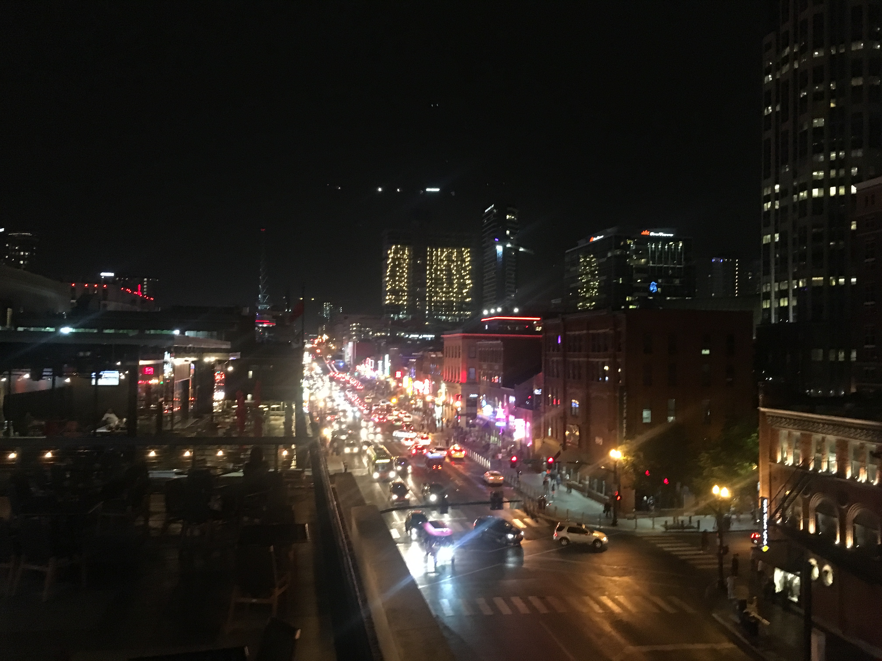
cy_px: 330
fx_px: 739
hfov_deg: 61.7
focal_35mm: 29
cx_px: 441
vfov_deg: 48.2
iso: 320
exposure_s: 1/15
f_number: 2.2
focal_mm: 4.15
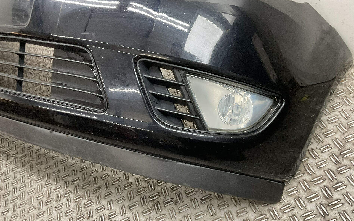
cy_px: 115
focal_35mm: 31
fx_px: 299
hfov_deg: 61.2
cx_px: 176
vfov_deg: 40.6
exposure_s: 1/50
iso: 80
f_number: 1.8
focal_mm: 3
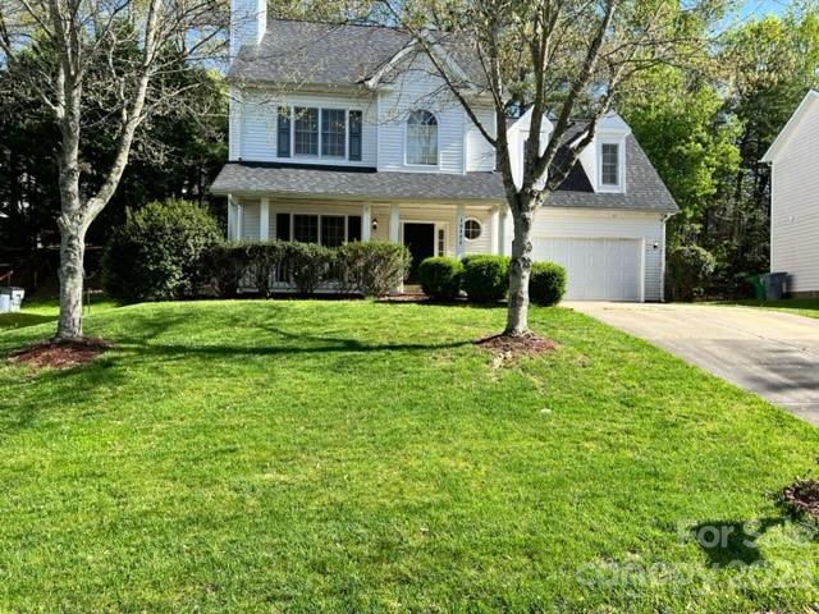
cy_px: 307
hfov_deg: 67.3
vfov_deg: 53.1
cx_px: 410
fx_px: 615
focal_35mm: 26
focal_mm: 5.7
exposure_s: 1/1645
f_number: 1.5
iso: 50
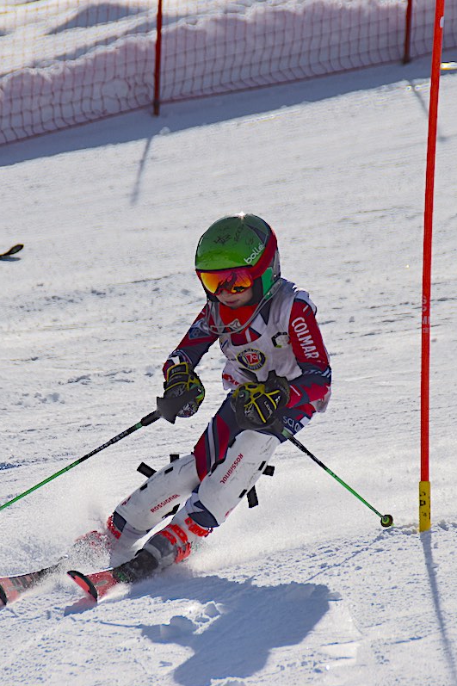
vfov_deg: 6.1
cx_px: 182
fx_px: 6457
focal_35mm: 339
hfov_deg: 4.1
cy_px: 344
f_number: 6.3
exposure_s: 1/2500
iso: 200
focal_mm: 150
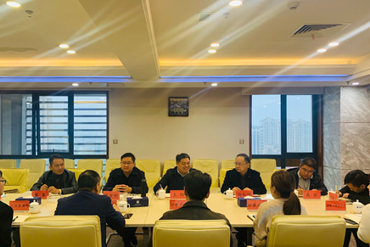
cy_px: 127
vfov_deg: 42.4
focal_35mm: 31
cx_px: 169
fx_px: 319
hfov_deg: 60.2
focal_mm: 4.25
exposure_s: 1/50
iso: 100
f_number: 1.8
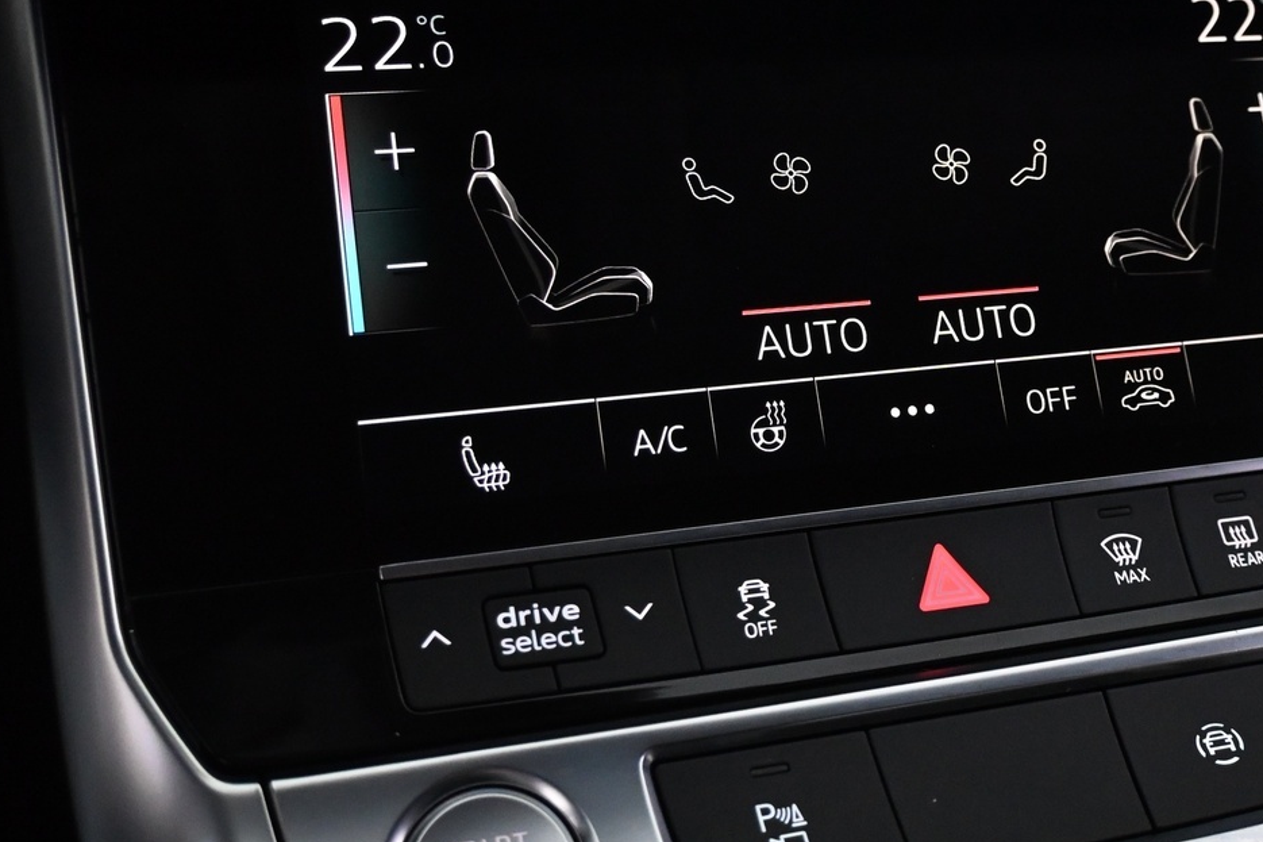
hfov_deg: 37.9
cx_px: 796
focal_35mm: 52
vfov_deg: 25.9
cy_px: 292
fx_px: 1824
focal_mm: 20
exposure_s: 1/80
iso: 3200
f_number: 3.8
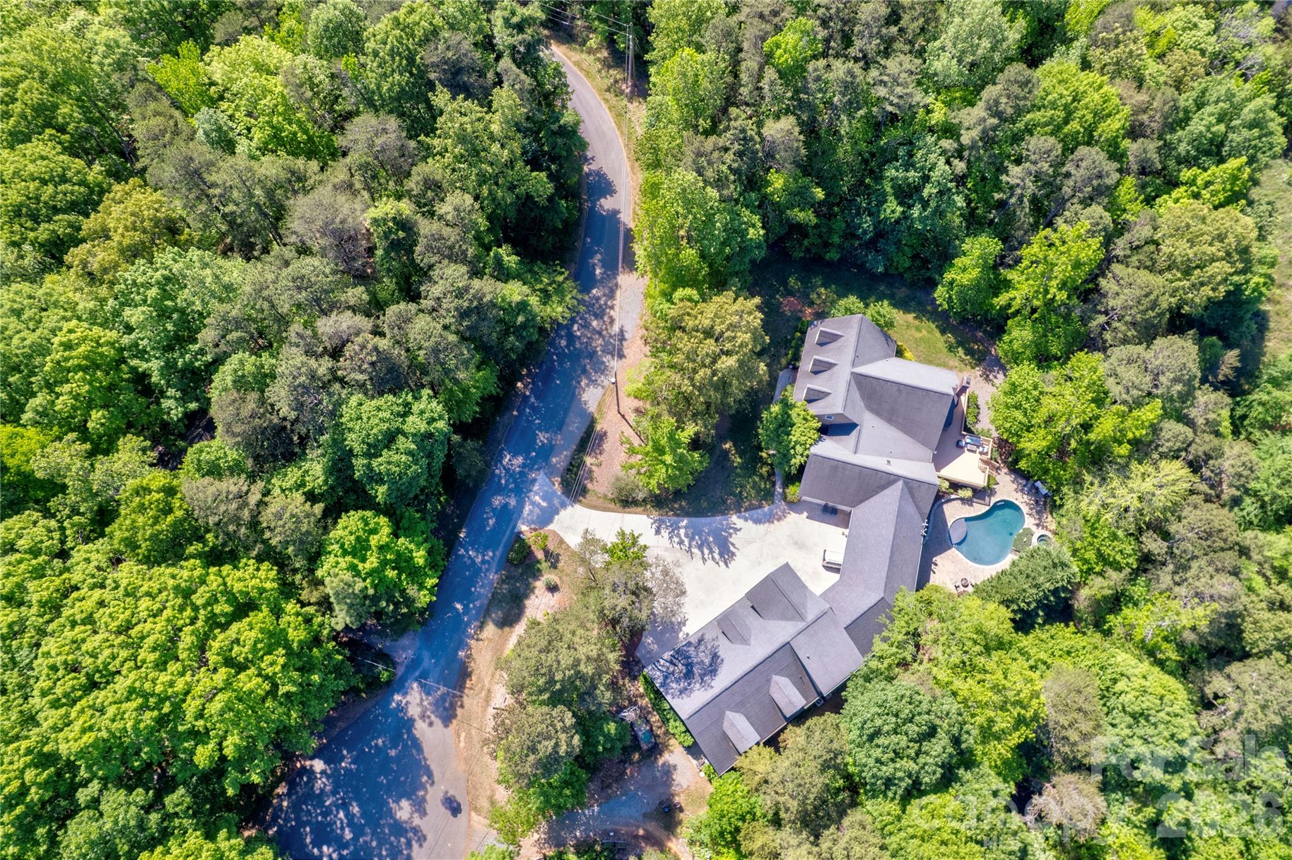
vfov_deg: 57.2
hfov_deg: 78.6
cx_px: 646
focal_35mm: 22
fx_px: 789
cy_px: 430
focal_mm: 8.4
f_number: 2.8
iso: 100
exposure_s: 1/400
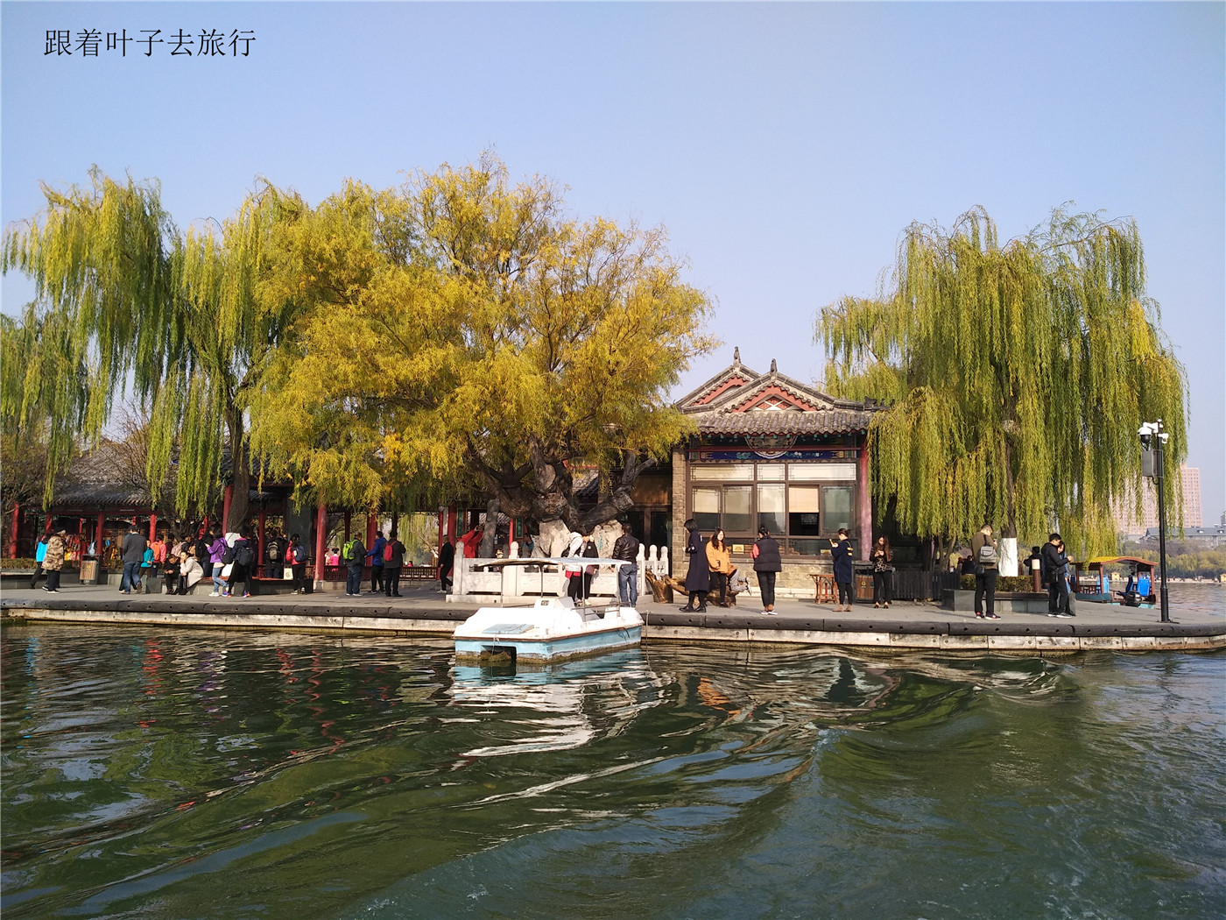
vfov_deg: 61.1
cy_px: 460
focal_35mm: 22
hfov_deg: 76.4
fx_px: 779
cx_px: 613
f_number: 2.2
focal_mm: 3.81
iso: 100
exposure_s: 1/654
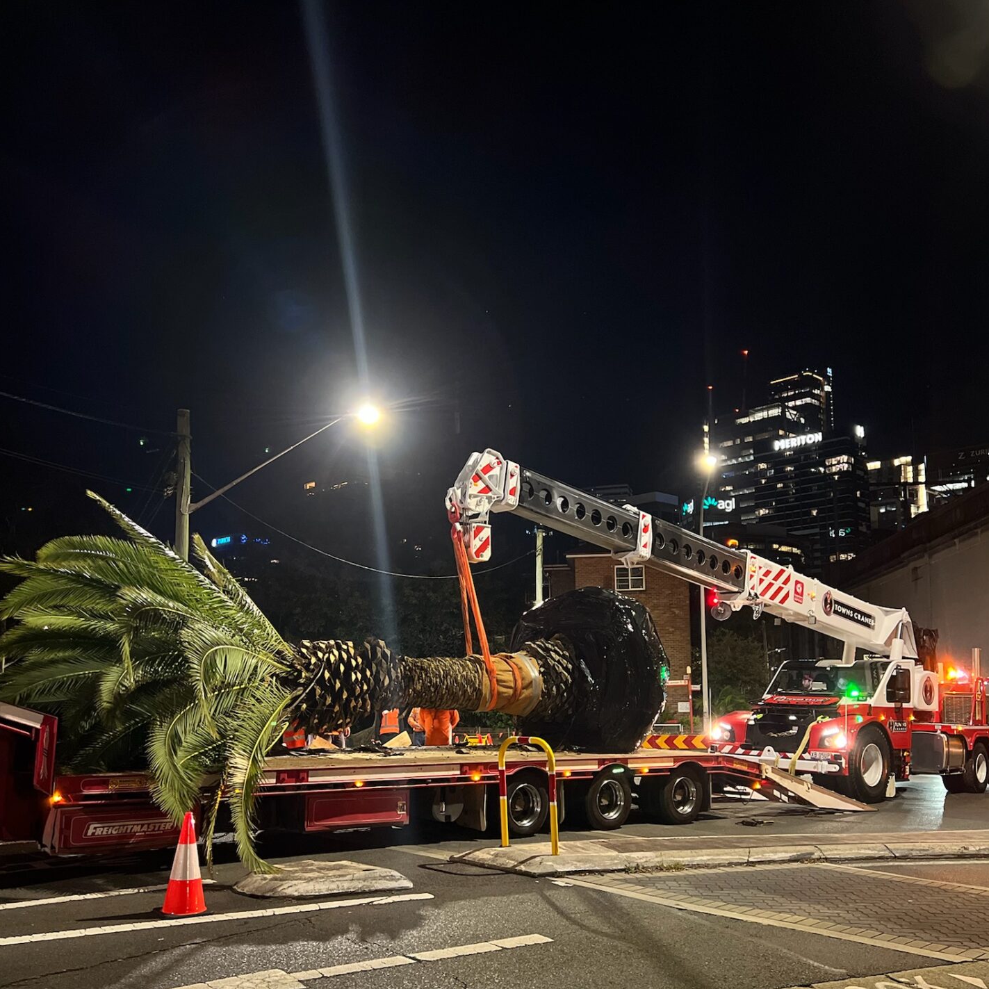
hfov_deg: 52.5
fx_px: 1002
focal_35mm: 31
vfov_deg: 52.2
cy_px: 589
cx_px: 496
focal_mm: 5.7
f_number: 1.5
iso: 640
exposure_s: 1/33
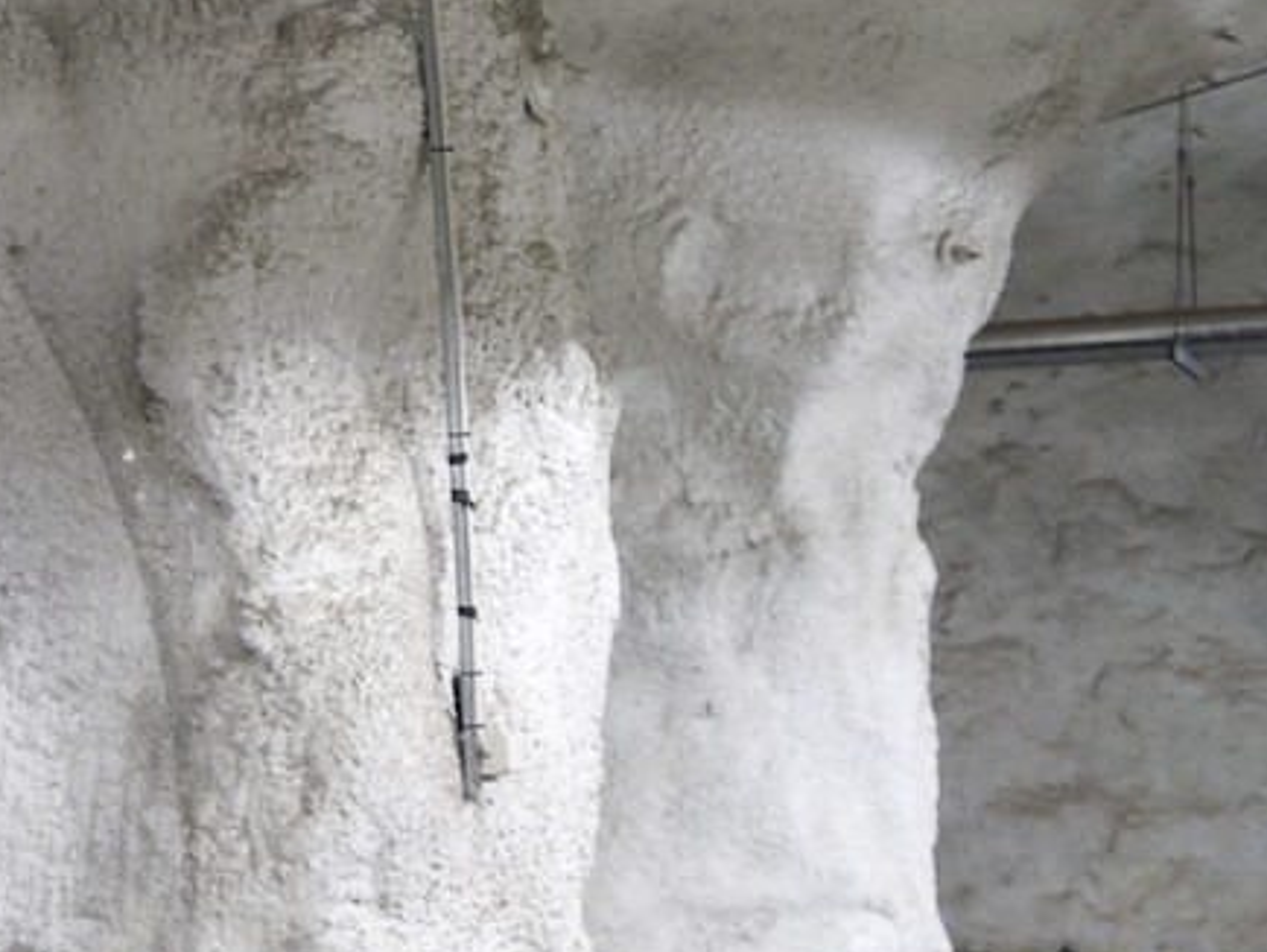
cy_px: 911
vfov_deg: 15.8
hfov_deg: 17.3
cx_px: -1022
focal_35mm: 92
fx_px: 3369
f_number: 3.5
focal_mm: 26
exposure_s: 1/40
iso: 800
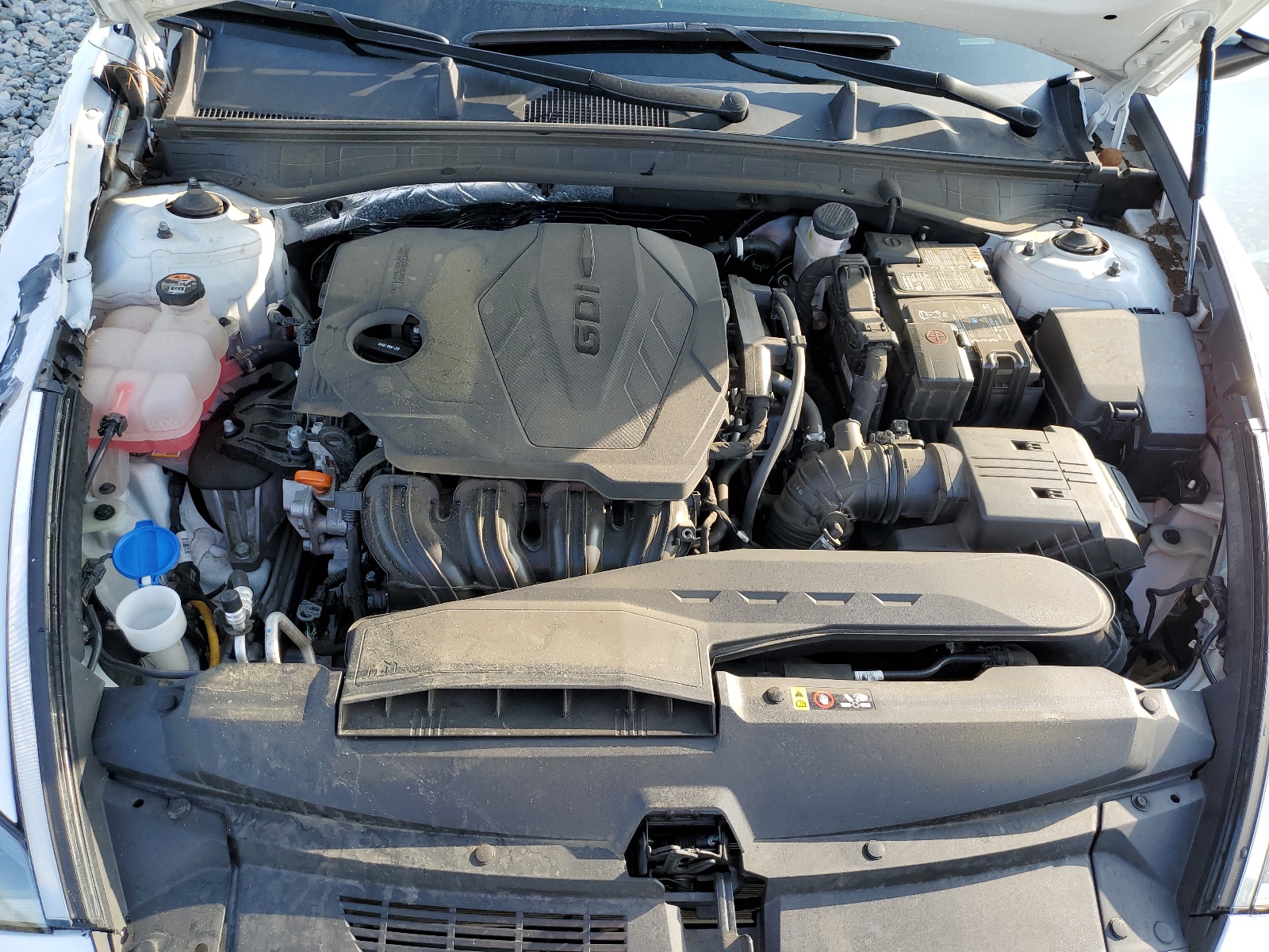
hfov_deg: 67.3
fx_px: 953
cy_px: 476
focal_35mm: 26
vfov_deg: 53.1
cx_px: 634
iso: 50
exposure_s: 1/526
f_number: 1.5
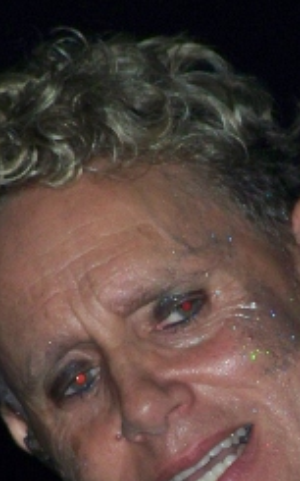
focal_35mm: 495
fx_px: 6479
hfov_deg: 2.7
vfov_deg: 4.2
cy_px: 317
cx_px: 259
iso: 320
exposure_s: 1/80
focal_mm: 37.9
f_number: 3.2
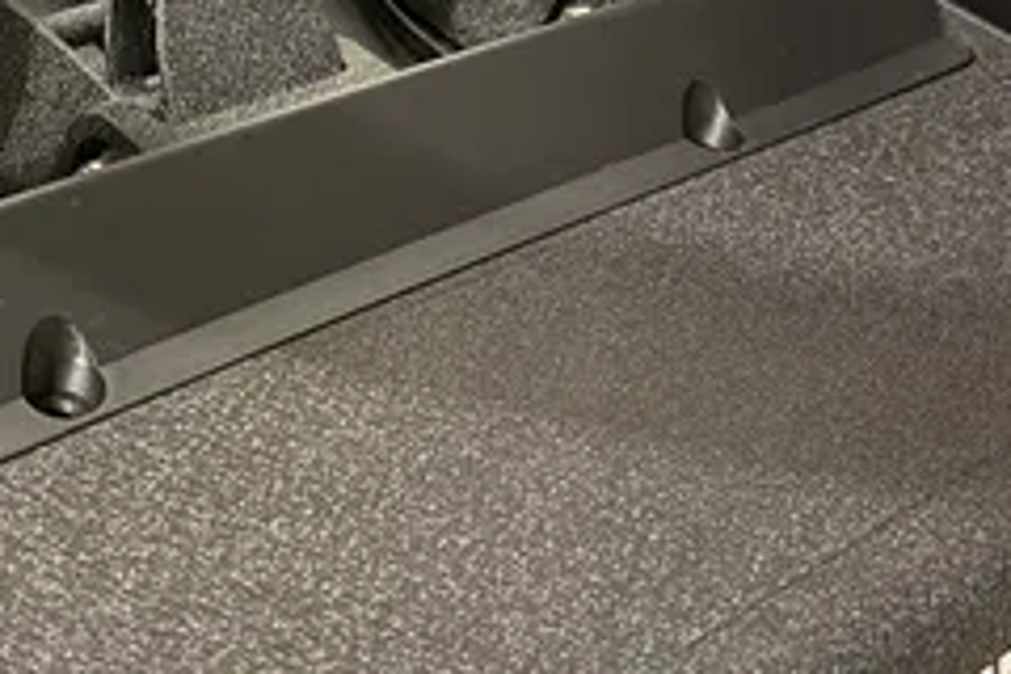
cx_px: 166
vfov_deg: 19.9
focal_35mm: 65
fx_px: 1825
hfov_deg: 30.0
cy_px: -95
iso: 1250
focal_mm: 6.76
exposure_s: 1/9
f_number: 1.78
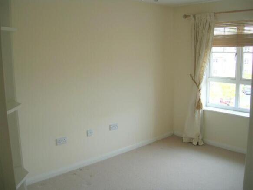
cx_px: 126
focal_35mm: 35
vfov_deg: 40.7
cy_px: 95
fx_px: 256
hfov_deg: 52.6
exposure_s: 1/56.6
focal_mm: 5.4
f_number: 2.8
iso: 50
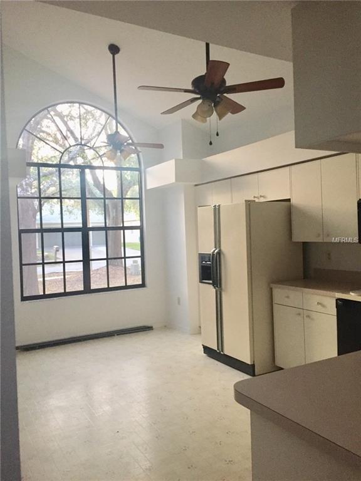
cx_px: 180
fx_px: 403
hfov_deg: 48.2
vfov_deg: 61.7
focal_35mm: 29
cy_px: 240
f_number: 2.2
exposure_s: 1/30
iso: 200
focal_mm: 4.15
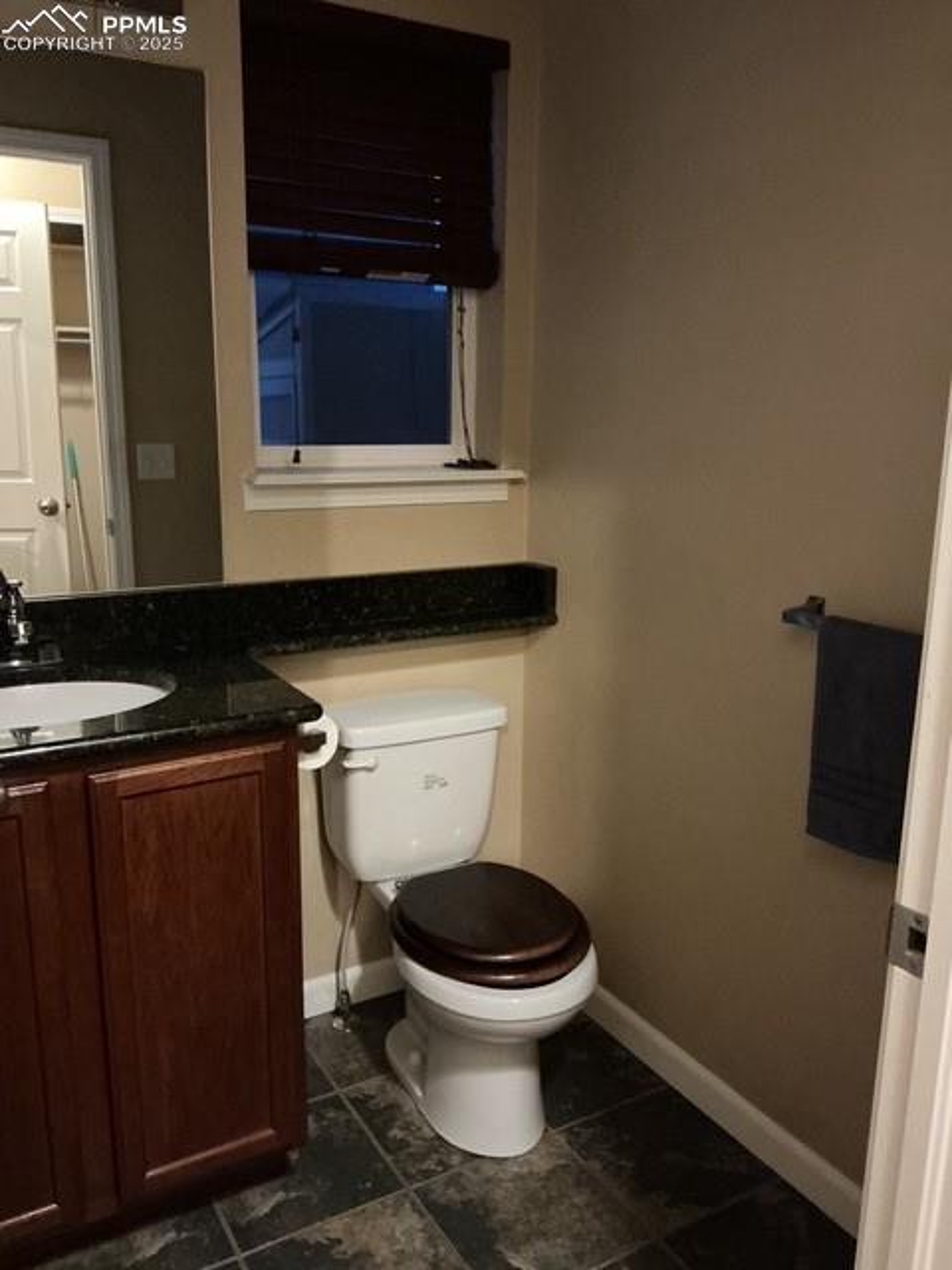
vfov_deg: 61.7
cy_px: 635
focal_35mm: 29
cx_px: 476
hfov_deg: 48.2
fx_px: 1063
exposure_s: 1/20
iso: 500
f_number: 1.8
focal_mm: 3
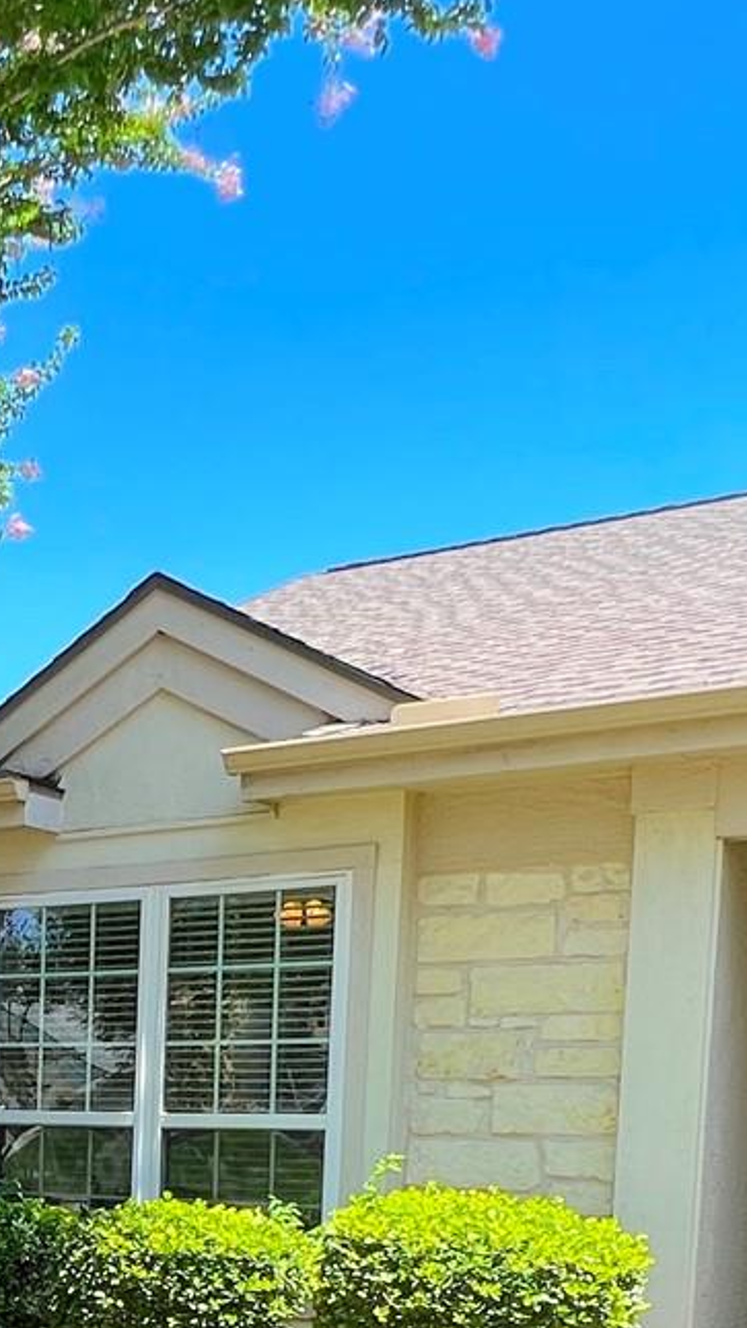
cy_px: 1281
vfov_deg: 40.7
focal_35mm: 45
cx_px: -126
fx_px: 1584
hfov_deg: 24.3
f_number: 1.8
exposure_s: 1/463
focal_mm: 1.57
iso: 32
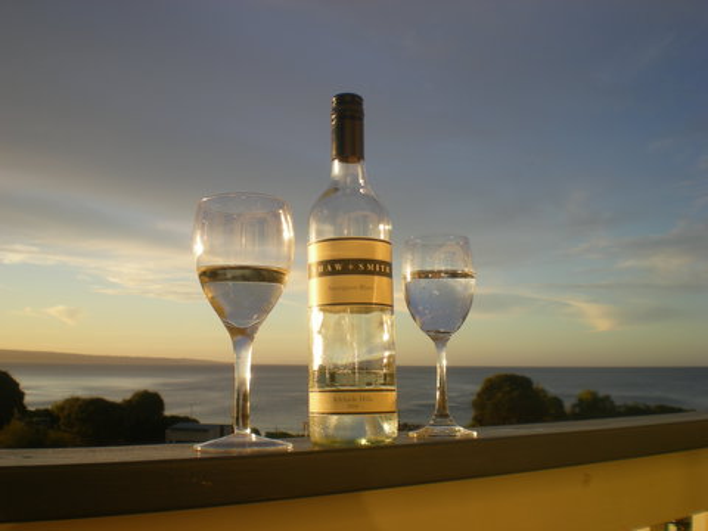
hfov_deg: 49.0
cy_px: 266
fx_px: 777
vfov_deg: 37.7
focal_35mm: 38
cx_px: 354
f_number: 4.6
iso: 50
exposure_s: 1/153
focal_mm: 6.3
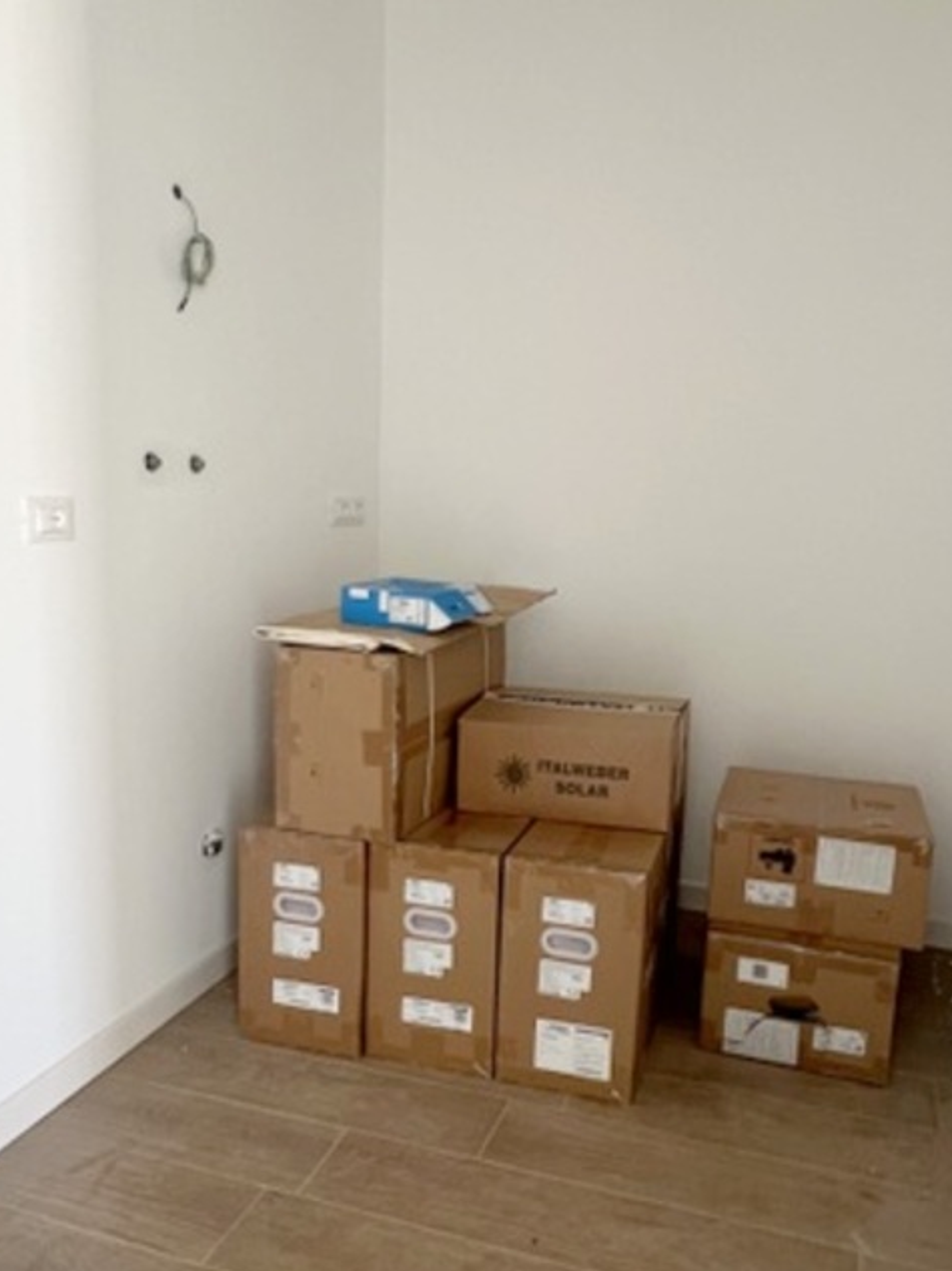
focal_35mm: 28
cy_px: 661
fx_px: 1027
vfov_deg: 63.4
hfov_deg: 49.7
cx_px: 485
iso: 250
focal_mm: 1.57
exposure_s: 1/63
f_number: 1.8
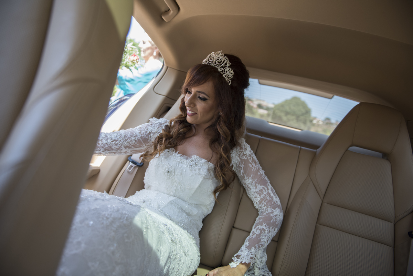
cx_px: 206
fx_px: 275
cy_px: 138
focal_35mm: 24
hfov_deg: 73.7
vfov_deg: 53.2
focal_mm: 24
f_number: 2.8
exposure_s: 1/400
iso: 320
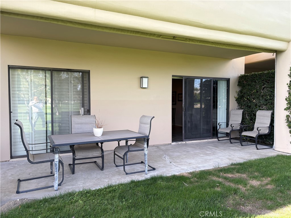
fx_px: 219
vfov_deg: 53.1
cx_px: 146
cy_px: 109
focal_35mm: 26
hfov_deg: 67.3
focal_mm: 5.96
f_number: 1.6
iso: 50
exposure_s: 1/377
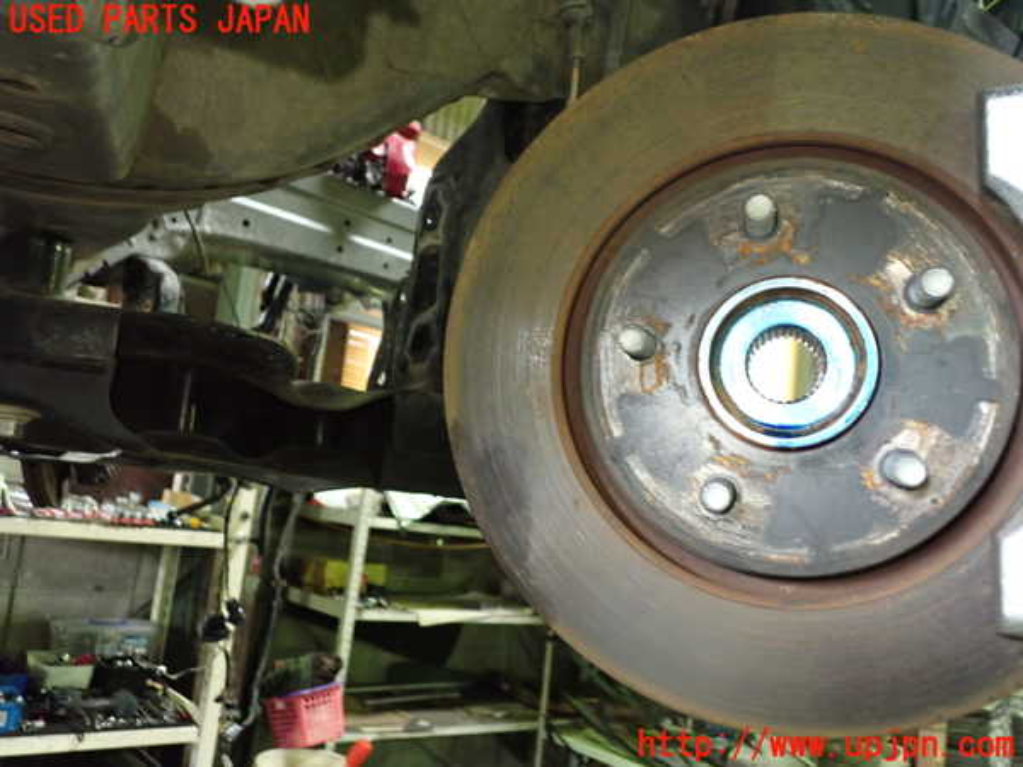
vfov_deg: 46.8
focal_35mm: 30
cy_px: 384
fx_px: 887
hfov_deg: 60.0
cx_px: 512
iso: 800
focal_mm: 5.4
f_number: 2.3
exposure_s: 1/30
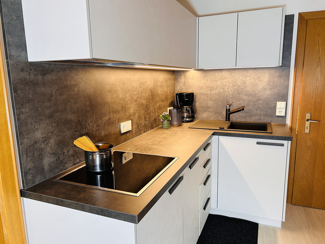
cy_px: 122
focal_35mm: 26
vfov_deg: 53.1
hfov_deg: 67.3
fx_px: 244
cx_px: 162
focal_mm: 5.7
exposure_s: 1/100
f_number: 1.5
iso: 125
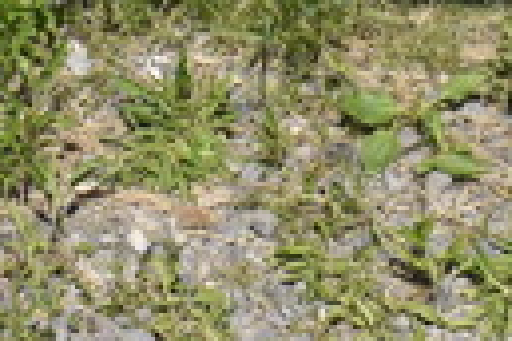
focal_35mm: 128
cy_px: -349
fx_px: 1820
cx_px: 278
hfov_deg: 16.0
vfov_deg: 9.9
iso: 100
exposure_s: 1/400
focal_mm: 18
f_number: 8
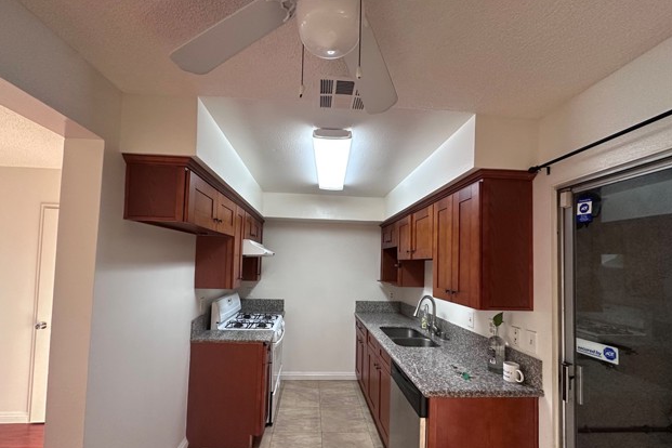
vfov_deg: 77.0
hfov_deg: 100.4
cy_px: 253
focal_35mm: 15
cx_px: 329
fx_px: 280
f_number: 2.2
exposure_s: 1/103
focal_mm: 2.22
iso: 250
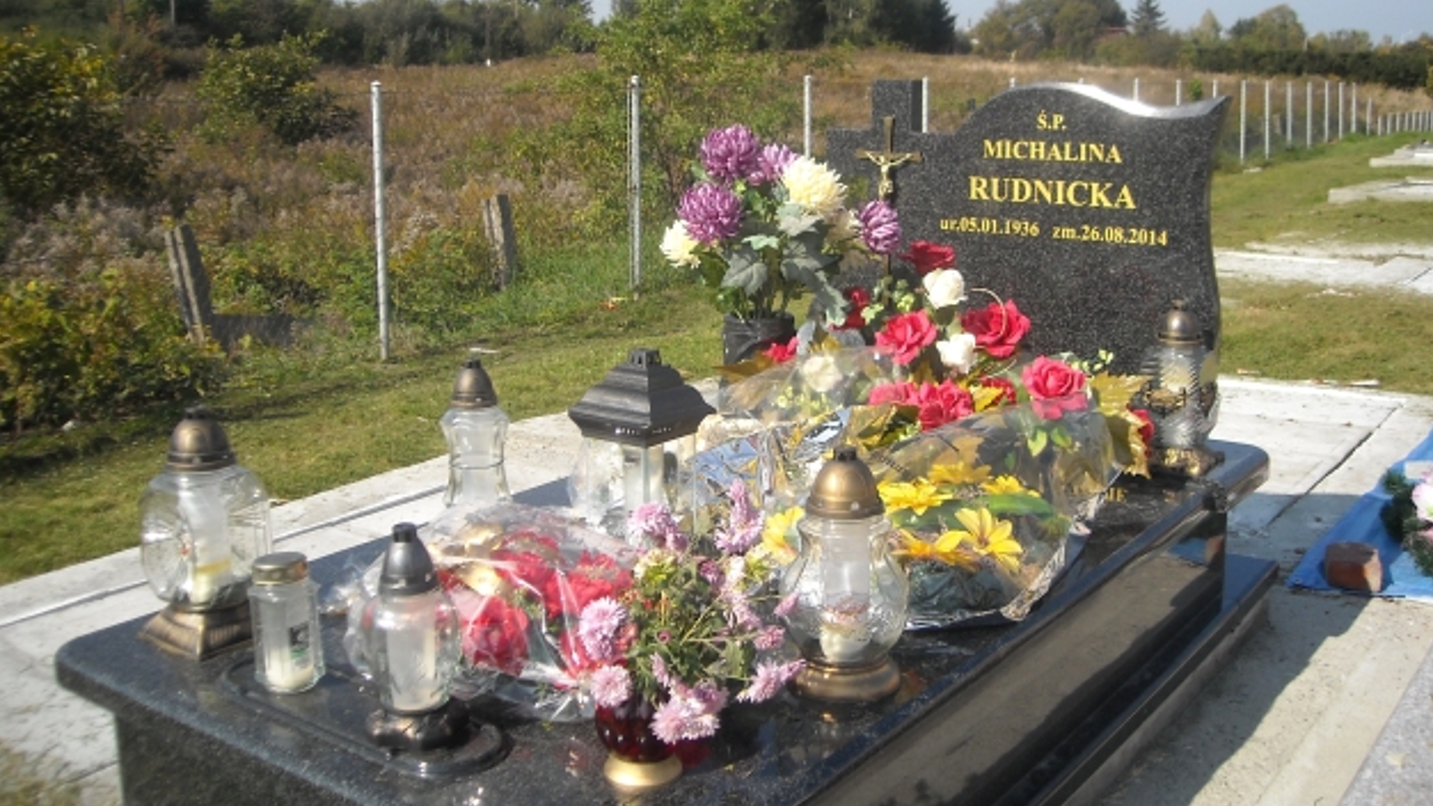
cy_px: 305
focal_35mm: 39
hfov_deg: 51.6
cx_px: 710
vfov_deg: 30.3
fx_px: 1482
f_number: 5.6
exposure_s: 1/239
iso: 64
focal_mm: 5.7
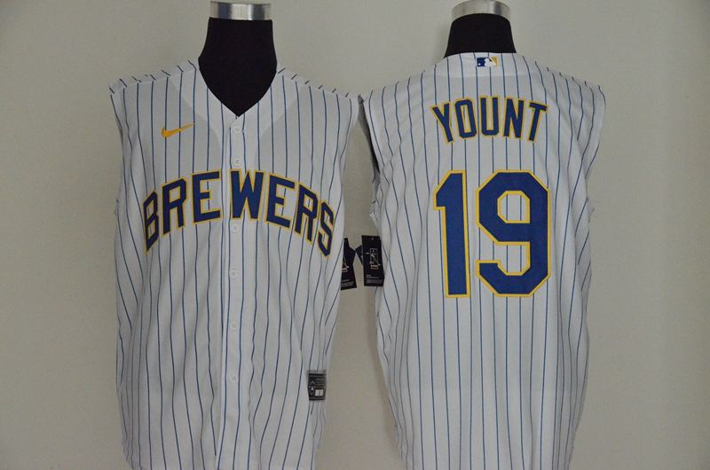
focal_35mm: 75
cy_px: 235
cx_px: 355
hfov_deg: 27.0
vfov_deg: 18.1
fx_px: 1476
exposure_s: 1/80
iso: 4000
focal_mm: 50
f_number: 4.8
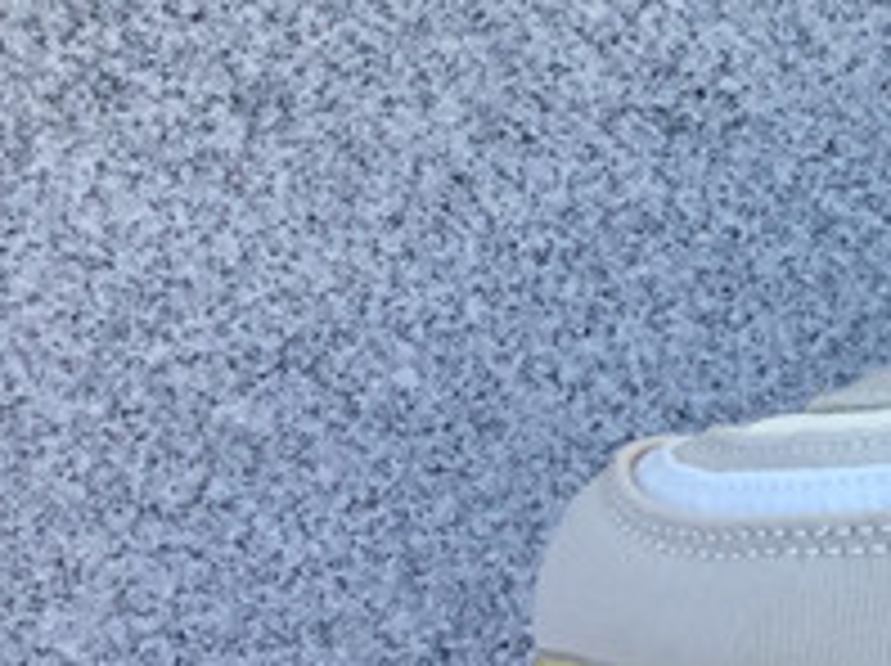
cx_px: 1526
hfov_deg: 12.9
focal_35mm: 141
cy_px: 209
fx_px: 3625
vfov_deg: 10.5
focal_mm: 3.3
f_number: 2.4
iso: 25
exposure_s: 1/239
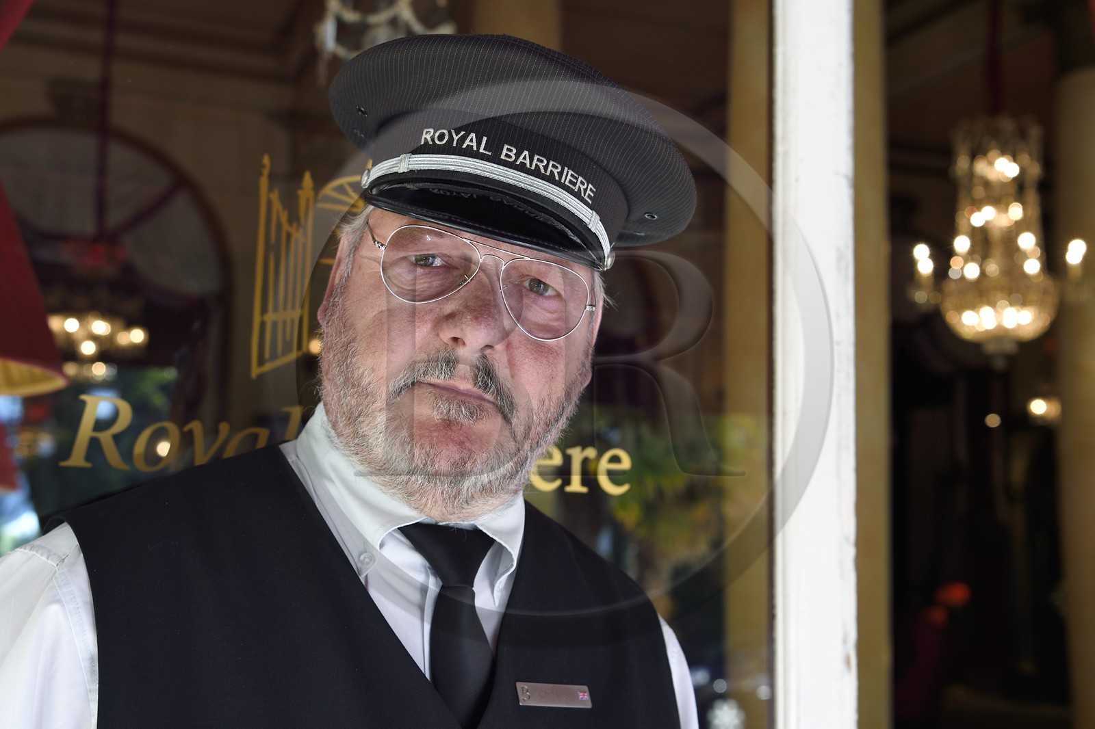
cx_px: 548
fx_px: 1338
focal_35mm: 44
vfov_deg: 30.5
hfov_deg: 44.5
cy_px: 364
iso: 200
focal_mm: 44
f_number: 5.6
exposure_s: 1/80
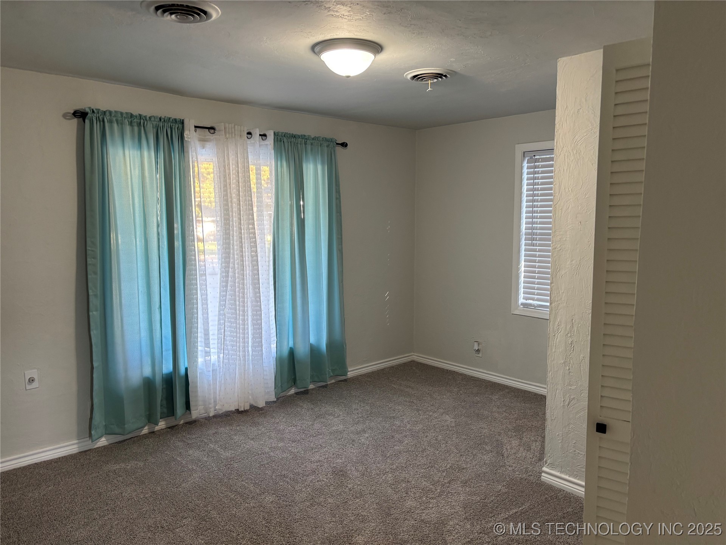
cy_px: 272
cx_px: 363
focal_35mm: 26
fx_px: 545
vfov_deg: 53.1
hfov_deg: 67.3
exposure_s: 1/60
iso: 160
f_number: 1.6
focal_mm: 5.96
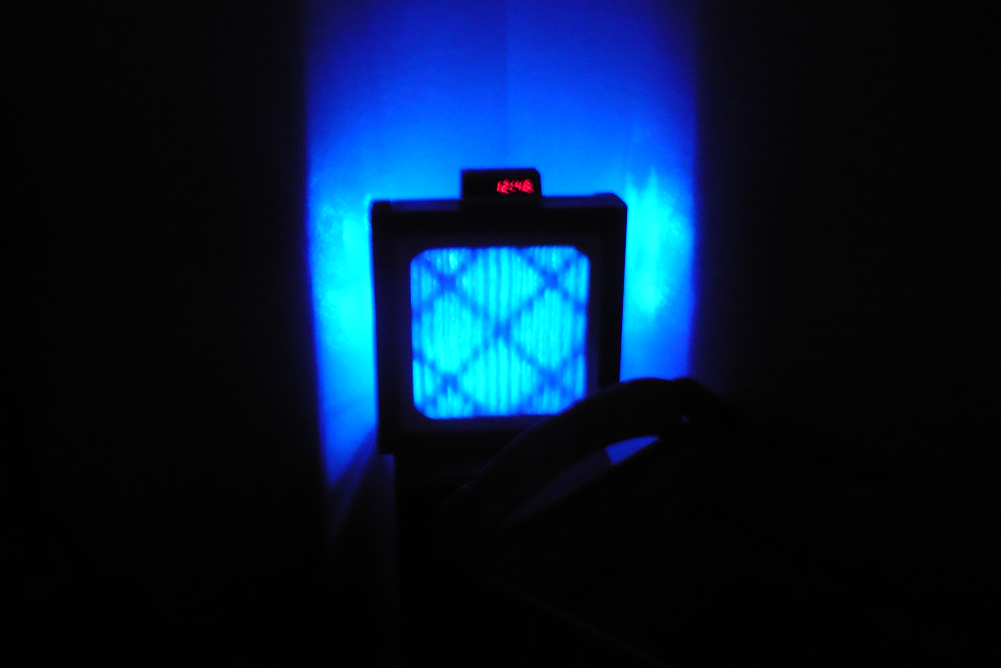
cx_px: 498
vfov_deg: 37.9
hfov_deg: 54.4
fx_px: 973
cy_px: 341
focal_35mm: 35
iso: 400
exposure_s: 1/2.5
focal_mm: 5.5
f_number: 2.8
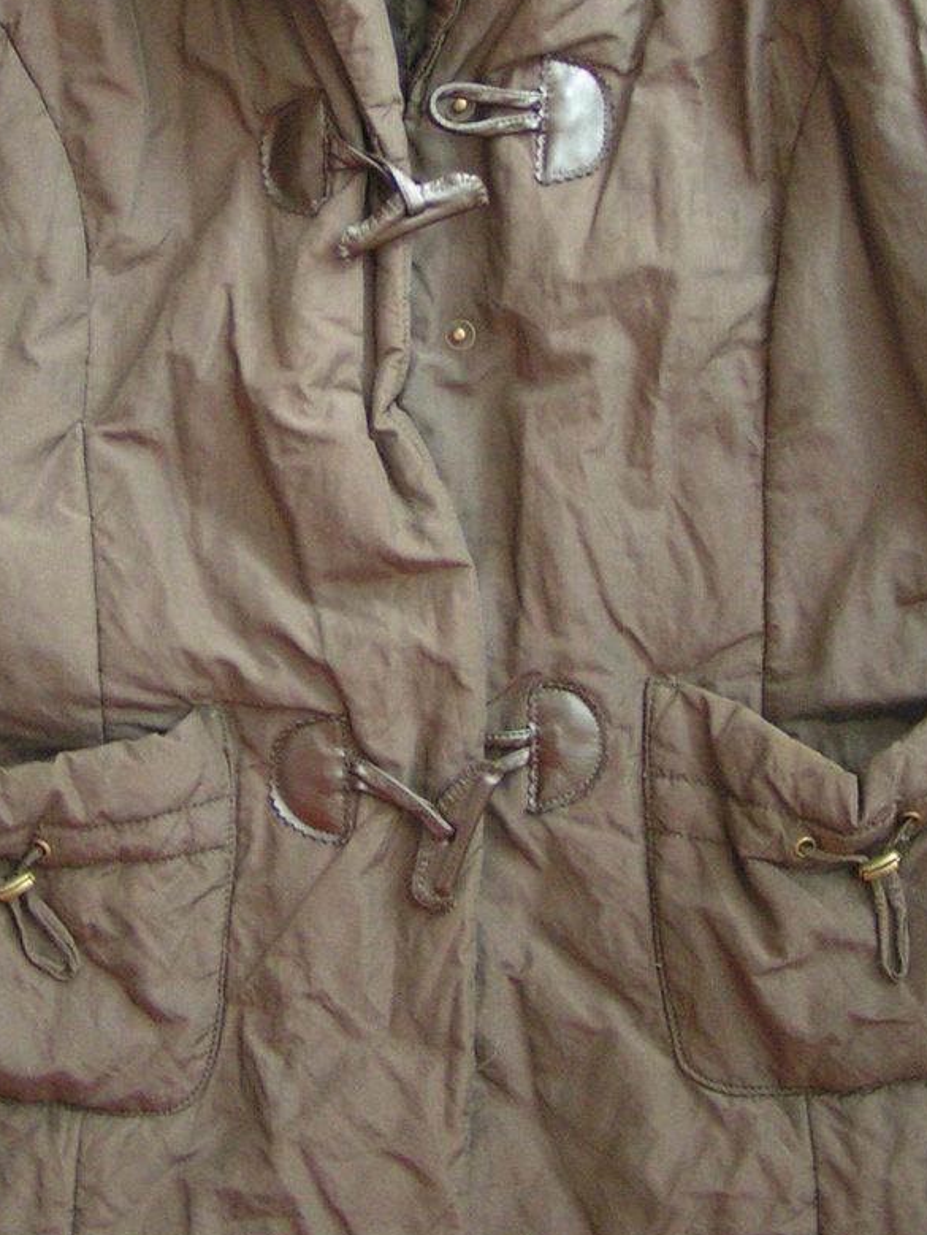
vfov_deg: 29.3
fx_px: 2319
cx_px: 398
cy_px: 310
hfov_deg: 22.6
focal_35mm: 65
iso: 200
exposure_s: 1/10
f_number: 2.8
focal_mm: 5.8
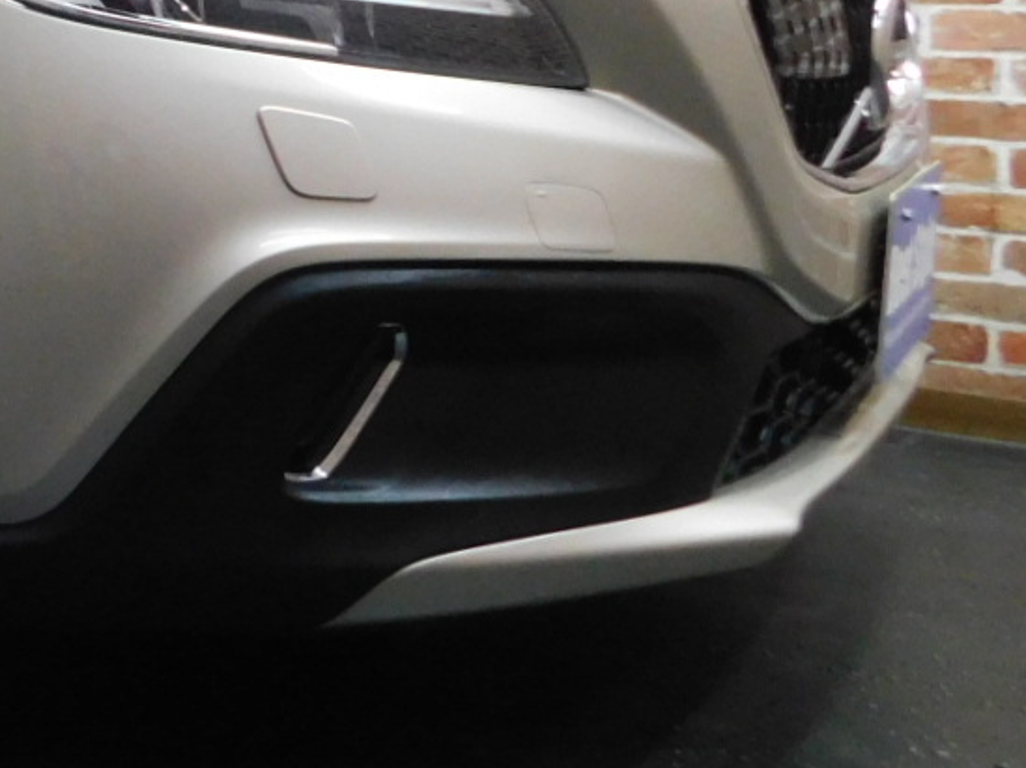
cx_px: -449
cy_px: 125
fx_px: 2073
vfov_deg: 20.7
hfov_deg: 23.2
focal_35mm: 70
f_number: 3
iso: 400
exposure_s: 1/30
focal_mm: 4.1
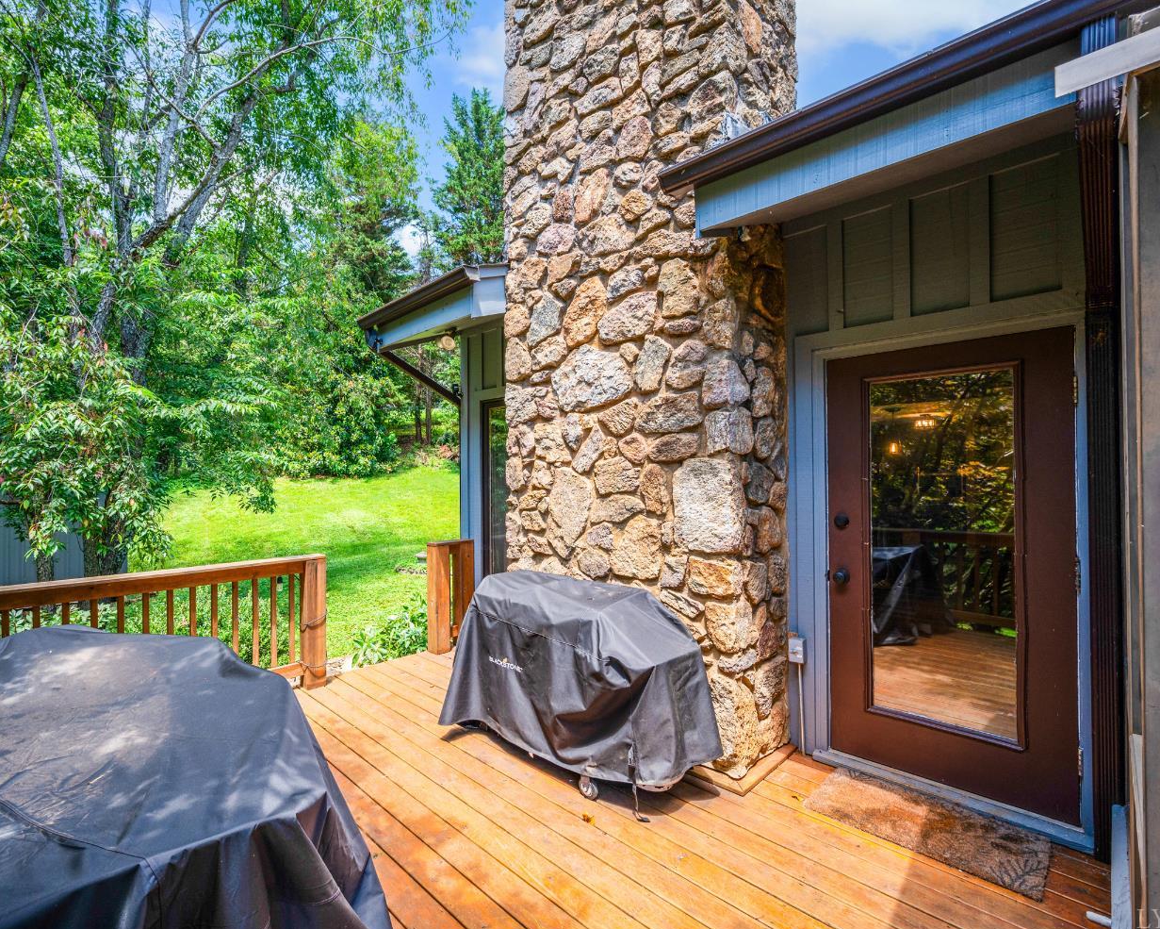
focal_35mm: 16
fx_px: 549
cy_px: 469
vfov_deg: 80.4
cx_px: 510
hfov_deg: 92.7
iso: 400
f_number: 8
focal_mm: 14
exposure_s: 1/125
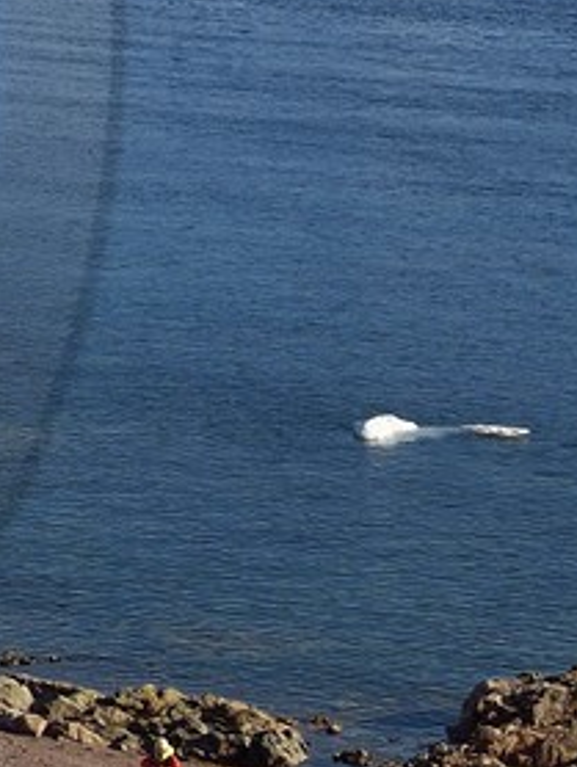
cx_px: -1027
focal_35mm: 243
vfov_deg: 8.1
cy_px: 14
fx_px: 5392
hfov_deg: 5.8
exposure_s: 1/200
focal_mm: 44
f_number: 16
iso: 200
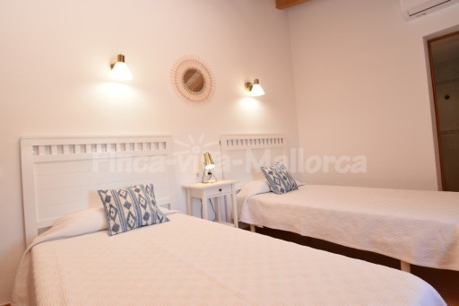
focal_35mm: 18
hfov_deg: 90.0
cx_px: 230
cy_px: 153
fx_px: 229
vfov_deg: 67.3
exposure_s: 1/100
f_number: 5
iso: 400
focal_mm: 12
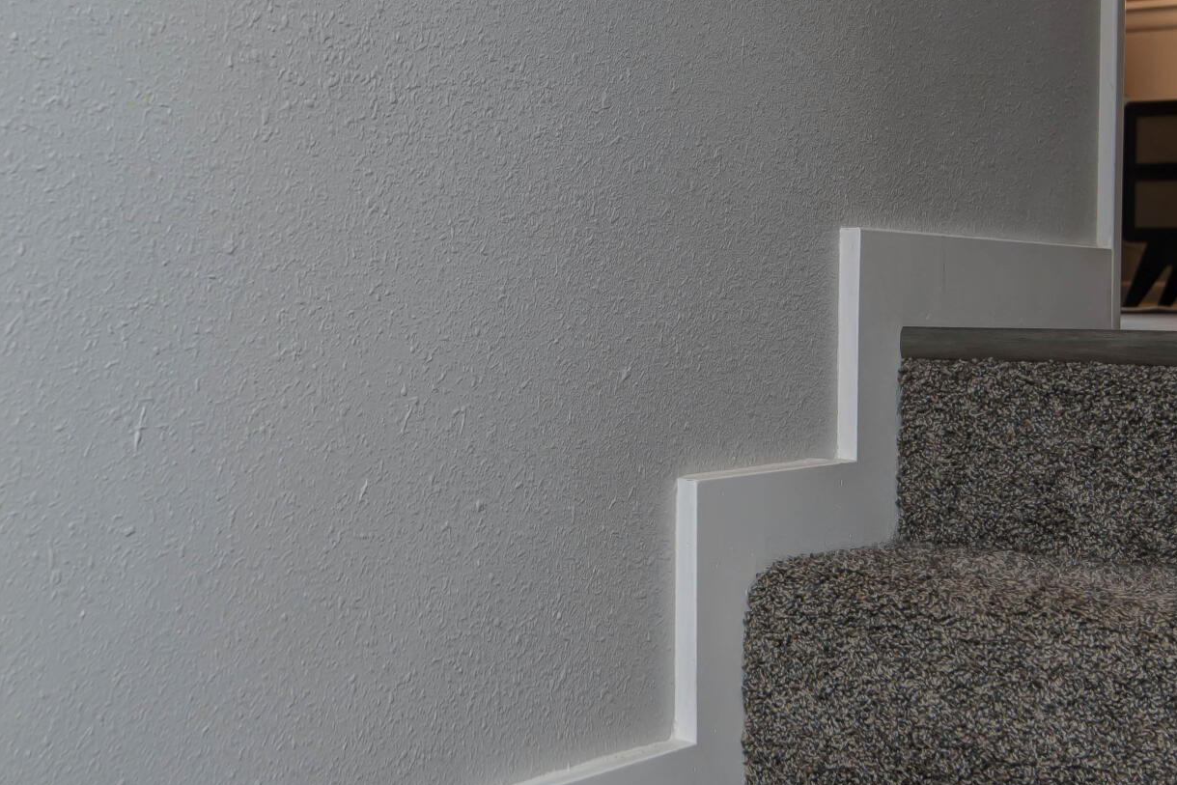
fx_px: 2093
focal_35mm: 64
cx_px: 459
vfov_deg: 21.2
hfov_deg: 31.3
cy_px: 311
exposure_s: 1/20
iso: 200
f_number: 6.3
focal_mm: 26
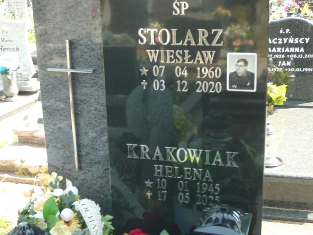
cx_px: 156
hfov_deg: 36.8
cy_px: 118
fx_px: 470
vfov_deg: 28.0
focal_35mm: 52
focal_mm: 7.8
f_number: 3.4
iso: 80
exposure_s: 1/80
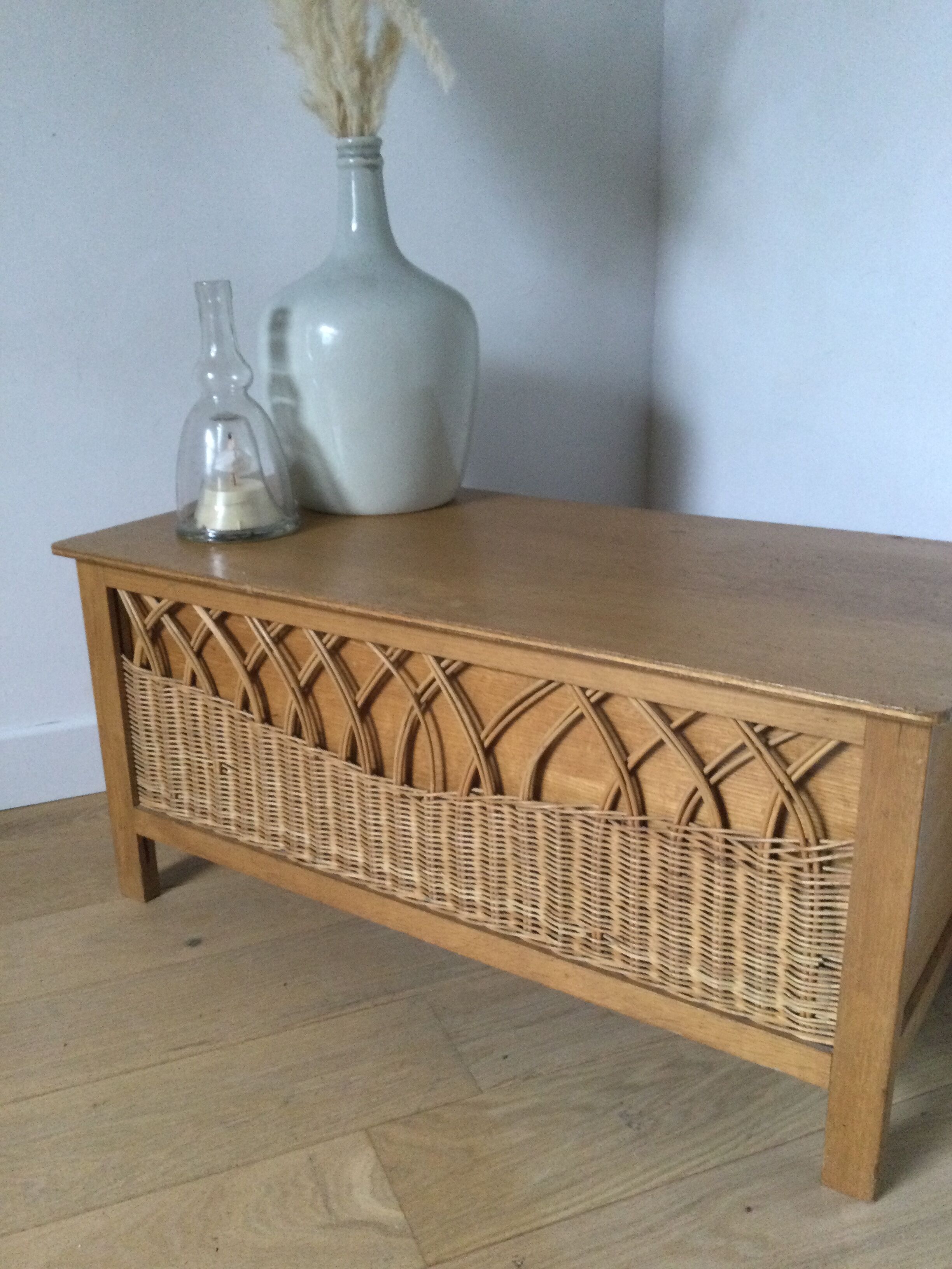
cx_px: 476
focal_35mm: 31
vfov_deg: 58.4
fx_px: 1137
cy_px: 634
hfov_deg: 45.4
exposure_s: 1/33
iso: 200
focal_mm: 3.3
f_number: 2.4
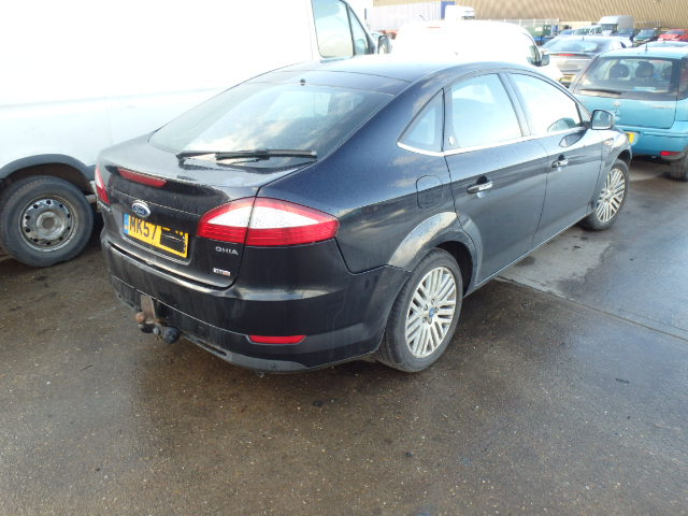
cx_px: 344
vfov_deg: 49.7
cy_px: 258
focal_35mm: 28
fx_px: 557
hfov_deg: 63.4
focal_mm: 5
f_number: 3.9
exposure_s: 1/60
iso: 200
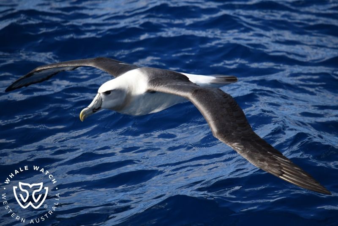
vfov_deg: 2.3
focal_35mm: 600
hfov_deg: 3.4
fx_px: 5632
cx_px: 169
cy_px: 113
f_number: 6.3
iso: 1250
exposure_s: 1/8000
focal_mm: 600
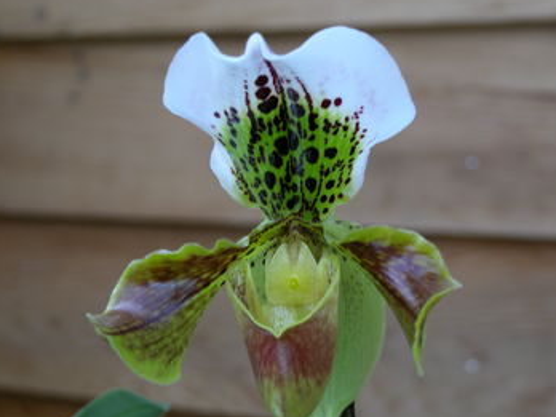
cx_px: 312
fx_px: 1960
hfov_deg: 16.1
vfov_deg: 12.1
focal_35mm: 122
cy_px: 192
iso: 100
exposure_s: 1/19.8
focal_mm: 27.3
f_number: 3.7
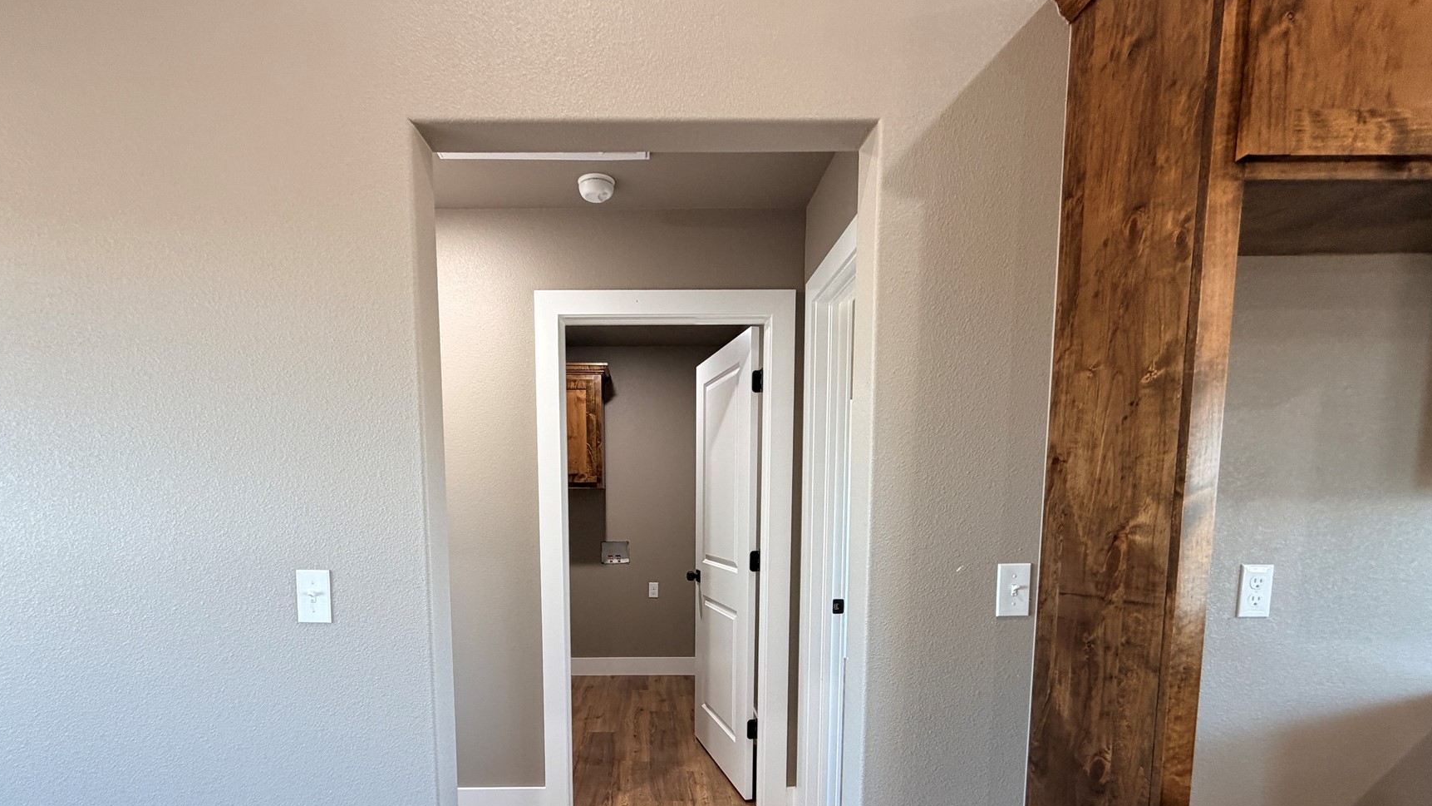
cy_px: 570
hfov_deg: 95.7
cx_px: 652
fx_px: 645
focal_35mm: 17
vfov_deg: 61.5
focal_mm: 2.22
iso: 200
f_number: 2.2
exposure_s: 1/60
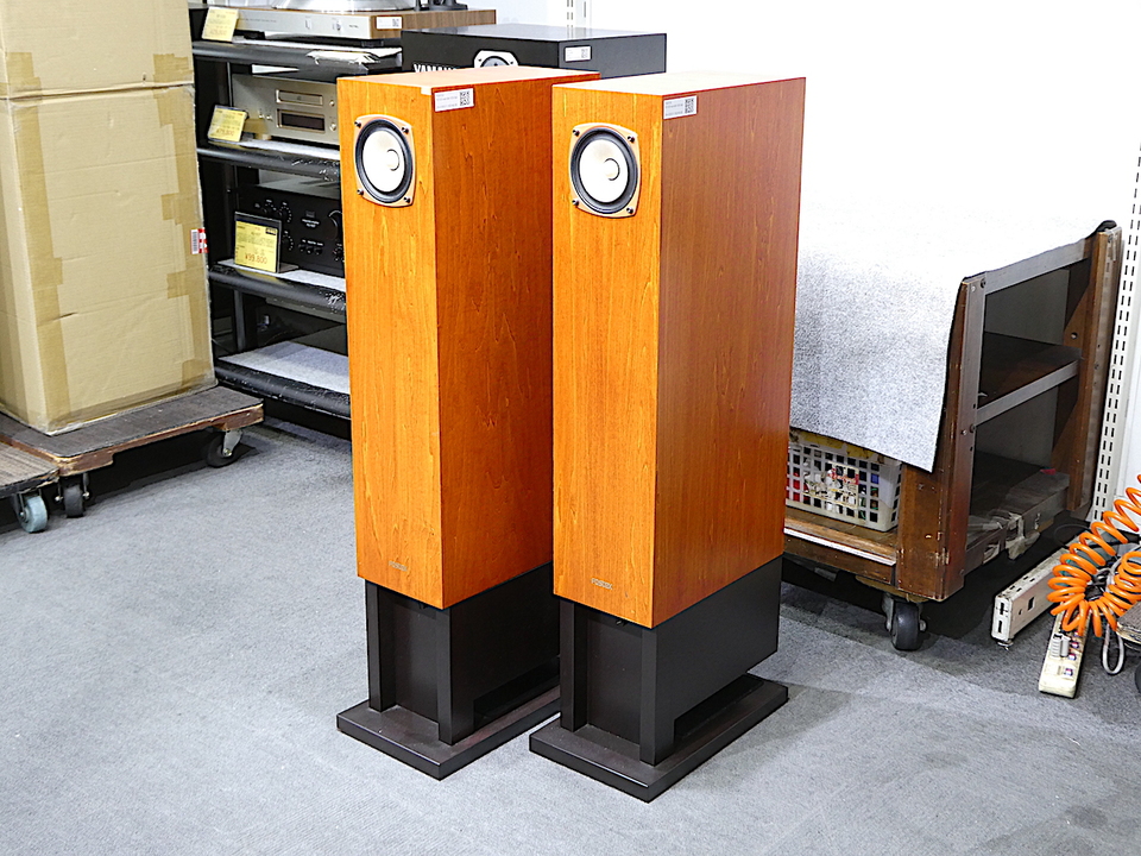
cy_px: 428
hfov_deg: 42.9
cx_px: 570
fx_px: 1450
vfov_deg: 32.9
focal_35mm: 44
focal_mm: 7.8
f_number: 3.9
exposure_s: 1/3.2
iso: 200
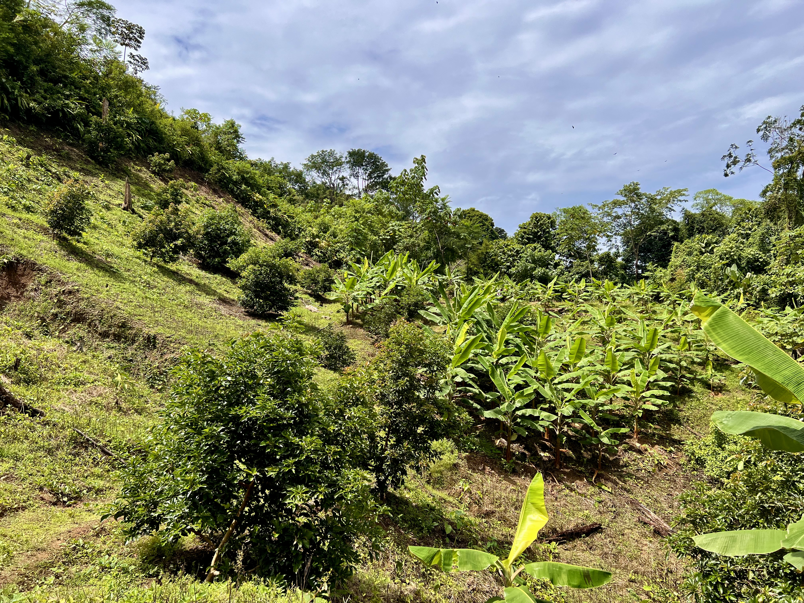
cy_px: 302
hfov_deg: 67.3
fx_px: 604
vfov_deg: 53.1
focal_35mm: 26
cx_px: 402
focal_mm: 5.7
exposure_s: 1/5587
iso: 50
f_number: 1.5
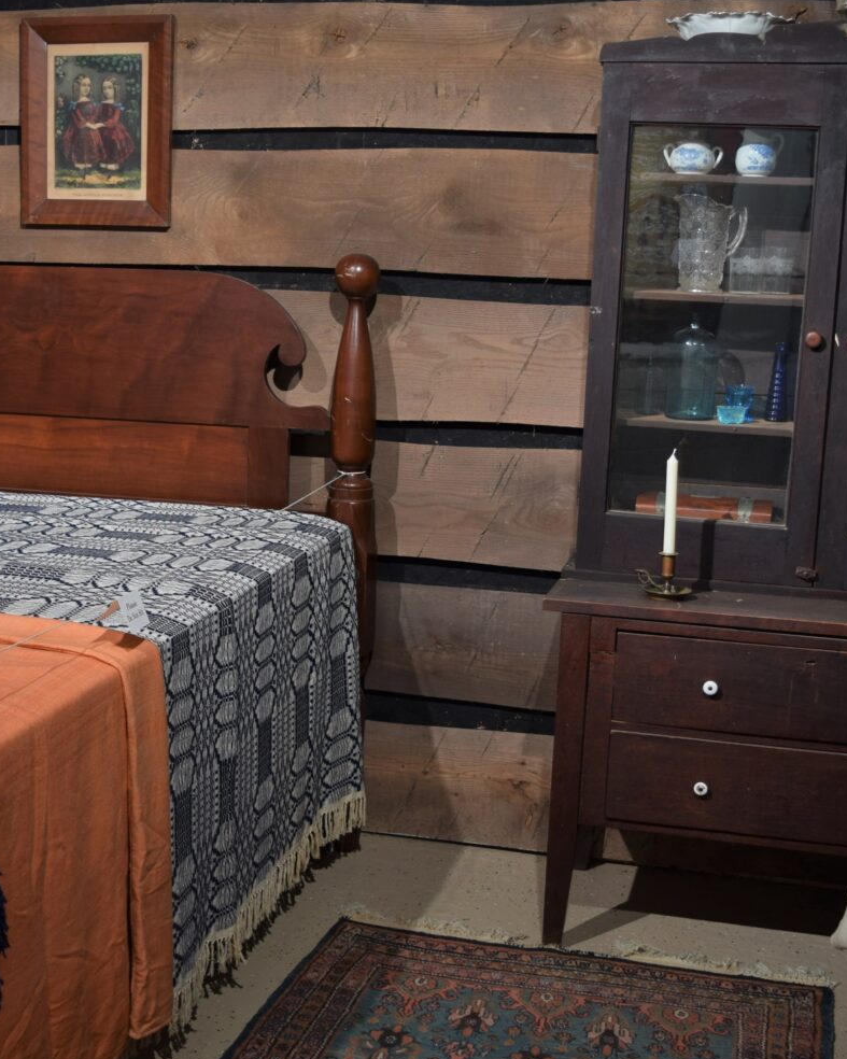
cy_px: 570
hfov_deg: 29.4
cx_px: 248
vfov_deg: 36.6
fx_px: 1598
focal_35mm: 51
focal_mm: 18
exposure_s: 1/2
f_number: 3.5
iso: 100
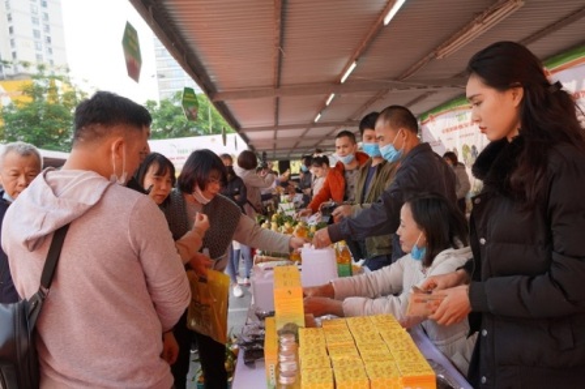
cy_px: 194
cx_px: 292
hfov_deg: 62.0
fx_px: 487
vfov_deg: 43.5
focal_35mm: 30
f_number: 4
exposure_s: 1/160
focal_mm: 20
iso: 160
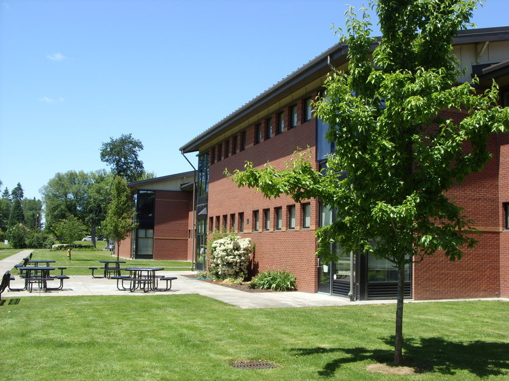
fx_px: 559
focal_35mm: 38
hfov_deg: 49.0
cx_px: 254
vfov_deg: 37.7
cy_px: 190
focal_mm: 6.3
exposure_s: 1/296
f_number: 4.9
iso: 50
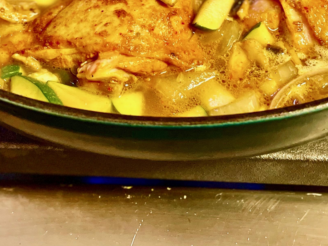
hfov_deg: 29.7
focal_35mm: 65
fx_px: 616
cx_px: 197
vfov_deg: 20.9
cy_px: -56
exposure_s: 1/40
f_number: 1.6
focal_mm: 4.2
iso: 500
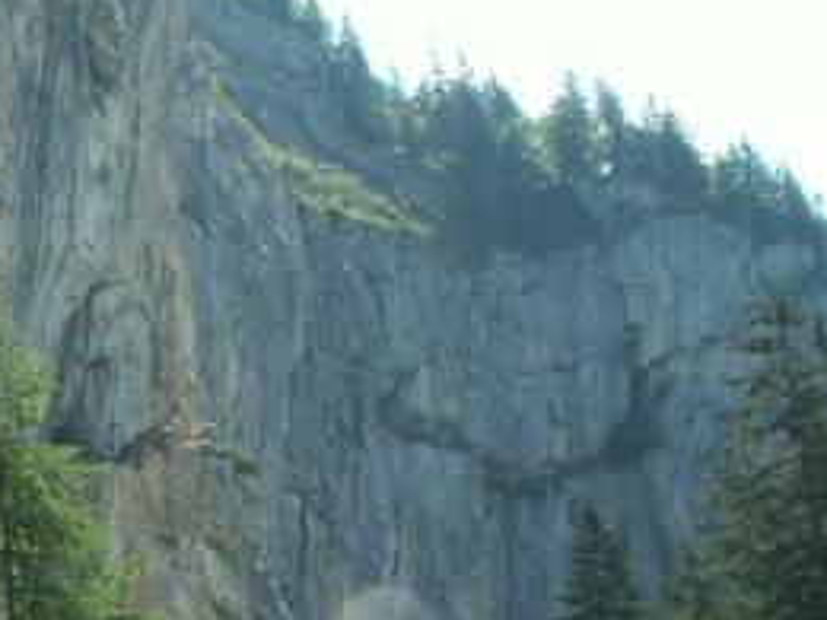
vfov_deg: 16.8
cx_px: -89
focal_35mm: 86
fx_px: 2055
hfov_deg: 21.5
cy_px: 626
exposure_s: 1/60
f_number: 8
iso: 50
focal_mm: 5.86
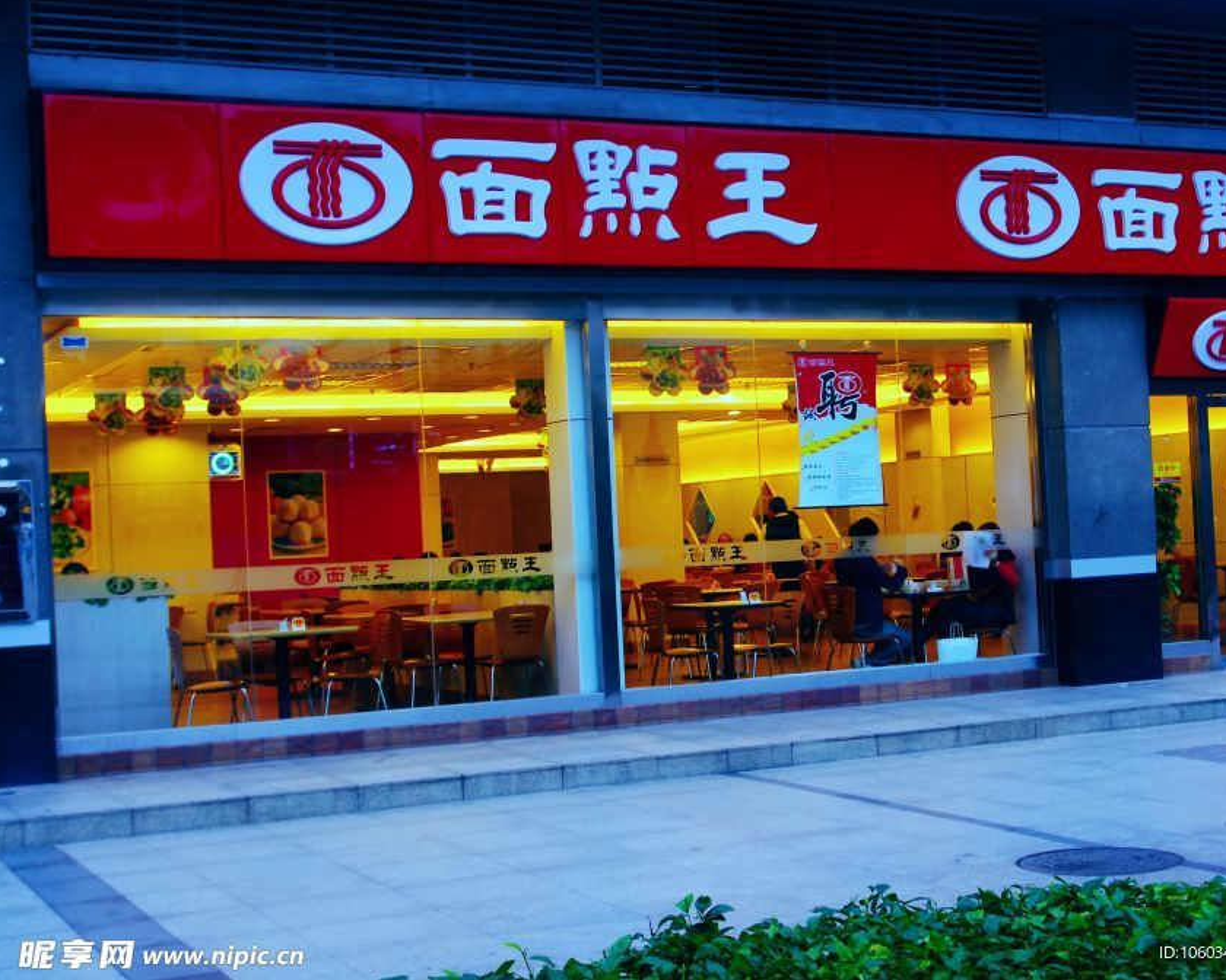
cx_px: 743
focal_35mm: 56
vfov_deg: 27.1
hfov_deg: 33.5
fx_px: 2032
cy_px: 486
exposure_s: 1/8
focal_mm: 32.5
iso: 200
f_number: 7.1
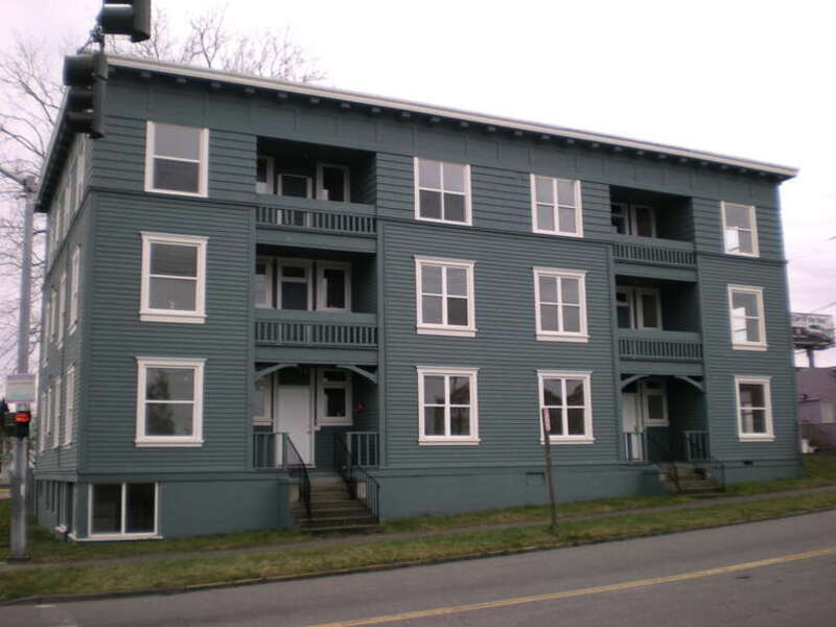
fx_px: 918
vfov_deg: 37.7
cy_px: 314
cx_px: 418
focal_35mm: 38
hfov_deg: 49.0
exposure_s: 1/232
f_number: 3.1
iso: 50
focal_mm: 6.3
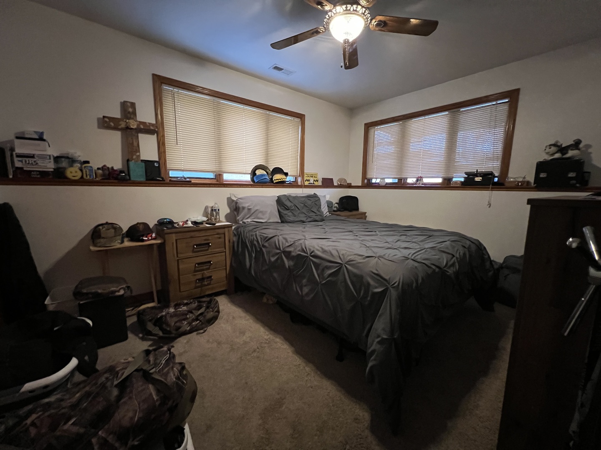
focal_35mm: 13
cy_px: 225
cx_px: 300
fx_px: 226
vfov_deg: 89.9
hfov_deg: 106.2
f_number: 1.8
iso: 1000
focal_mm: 1.57
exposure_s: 1/40
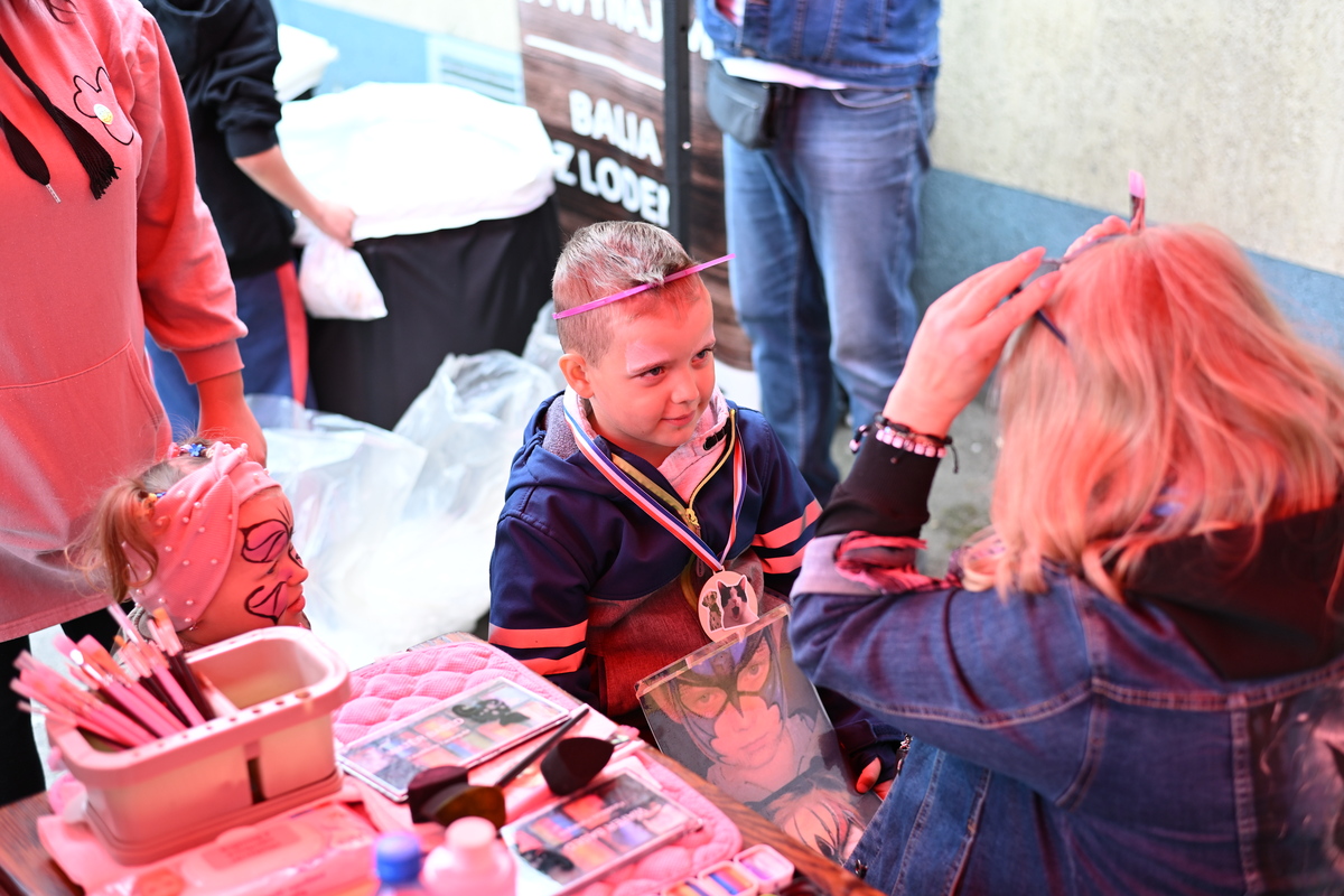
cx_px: 672
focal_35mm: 50
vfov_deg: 27.0
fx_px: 1867
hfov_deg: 39.6
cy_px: 448
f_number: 2.5
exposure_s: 1/250
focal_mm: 50
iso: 320
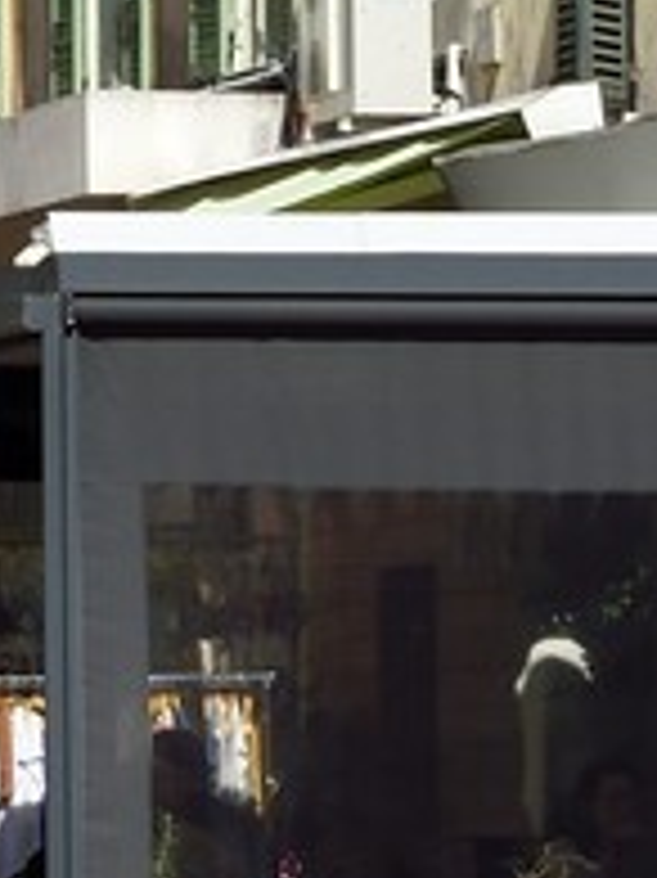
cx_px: -1084
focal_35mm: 490
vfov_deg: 4.0
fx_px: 12414
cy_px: -923
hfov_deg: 3.0
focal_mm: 62
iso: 200
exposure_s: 1/250
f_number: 16
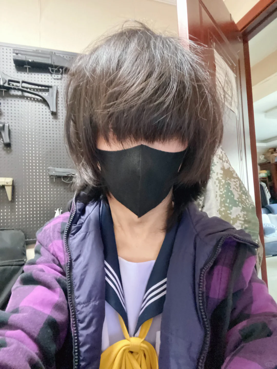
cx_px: 138
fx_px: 245
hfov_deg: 58.9
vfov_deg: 73.9
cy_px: 184
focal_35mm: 23
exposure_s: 1/15
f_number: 2.2
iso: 1000
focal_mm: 2.71
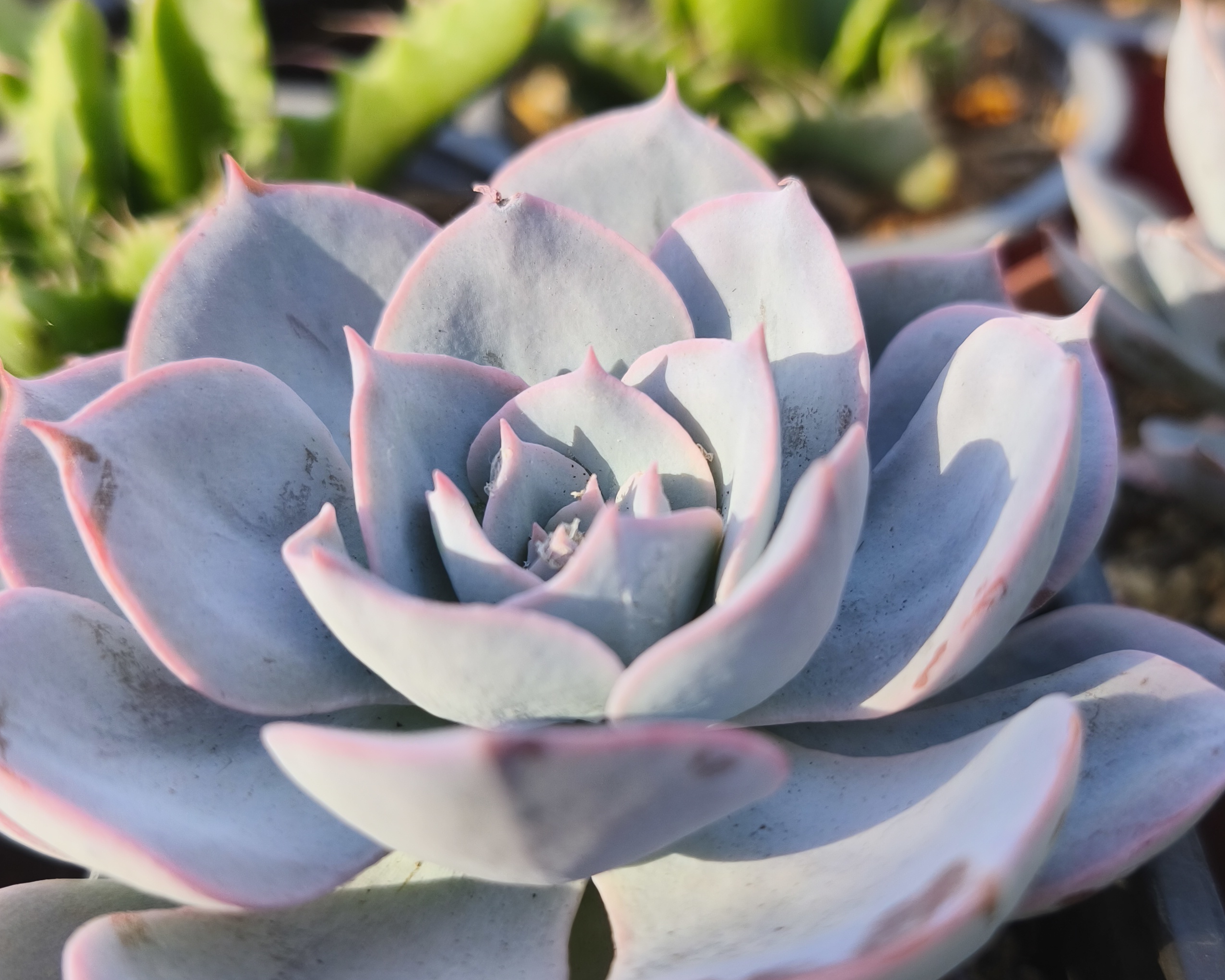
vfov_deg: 41.2
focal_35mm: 36
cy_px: 501
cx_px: 637
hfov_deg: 50.3
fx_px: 1305
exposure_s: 1/200
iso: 80
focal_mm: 5.35
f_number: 1.7
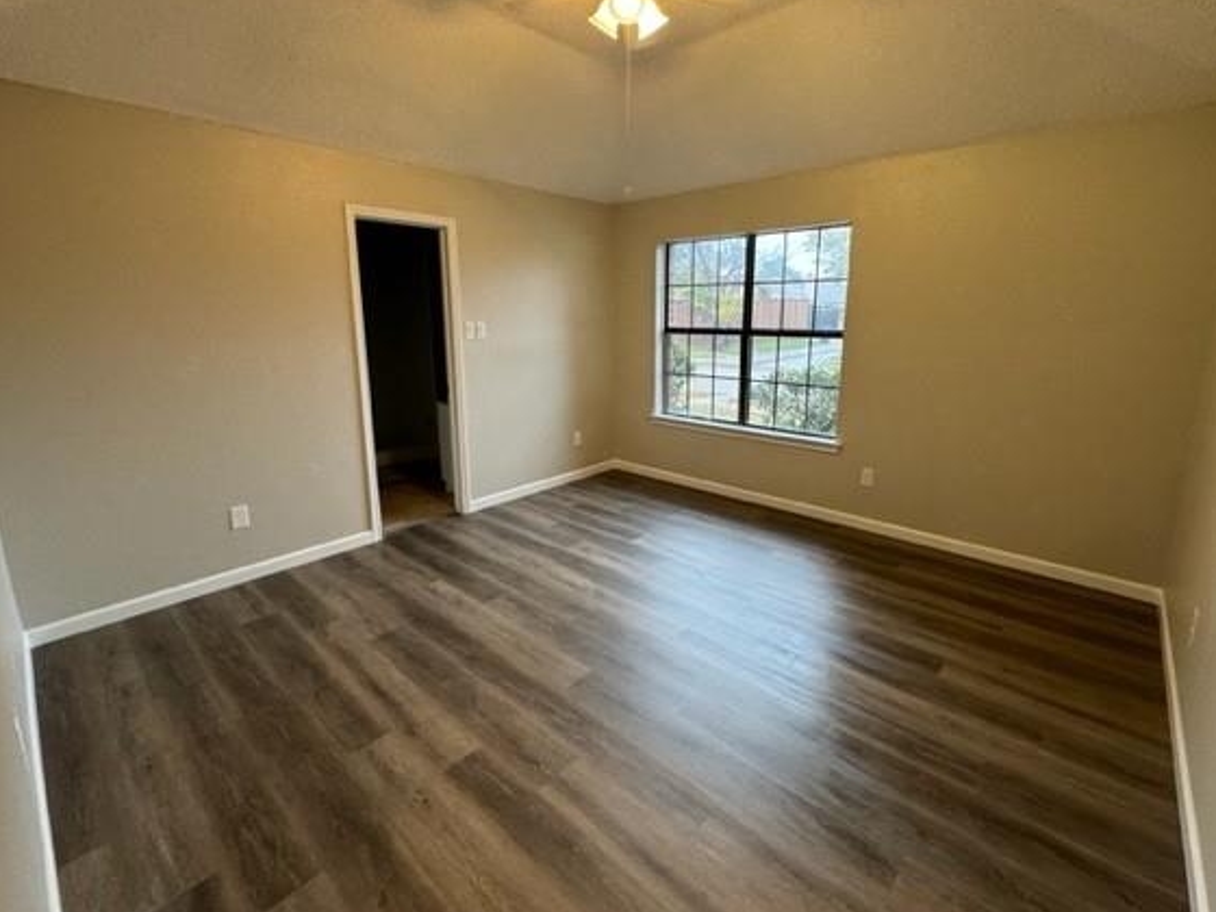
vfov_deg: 78.0
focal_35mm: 16
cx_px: 621
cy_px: 426
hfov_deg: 94.5
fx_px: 562
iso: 250
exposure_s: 1/60
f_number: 2.2
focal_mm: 2.22
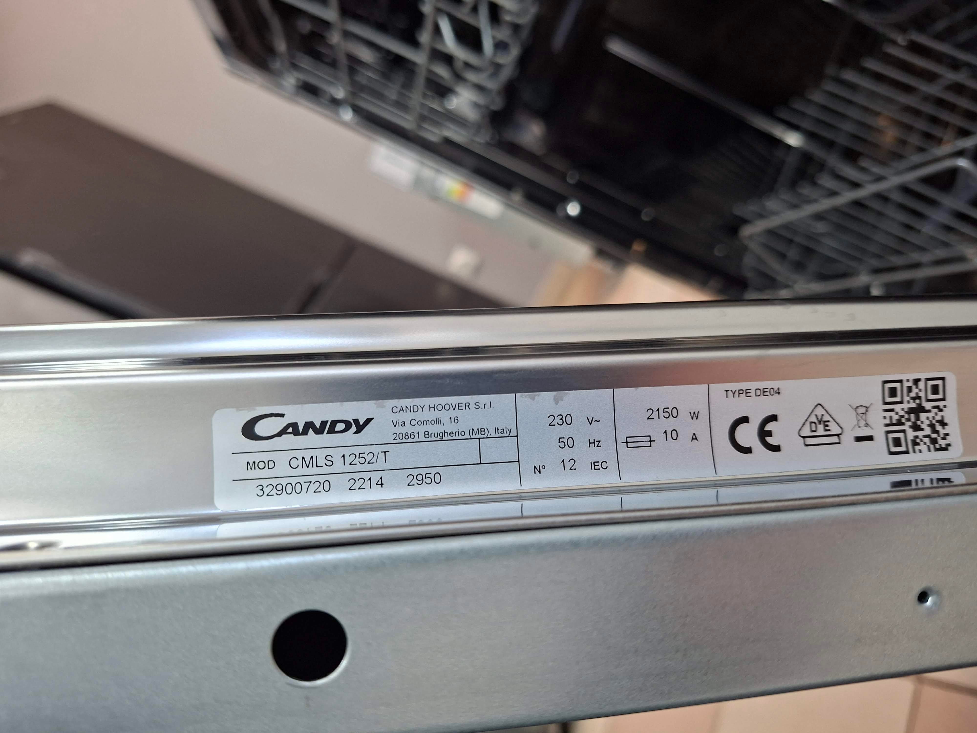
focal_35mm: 23
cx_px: 488
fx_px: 649
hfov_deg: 73.9
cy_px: 366
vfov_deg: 58.9
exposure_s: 1/50
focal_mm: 5.54
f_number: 1.8
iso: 320
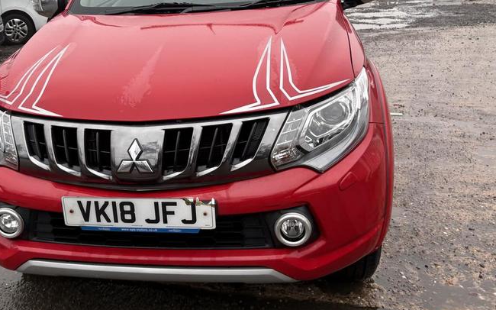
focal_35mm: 38
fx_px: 514
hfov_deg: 51.1
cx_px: 192
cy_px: 97
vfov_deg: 33.2
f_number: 1.6
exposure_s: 1/152
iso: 32
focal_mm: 5.96
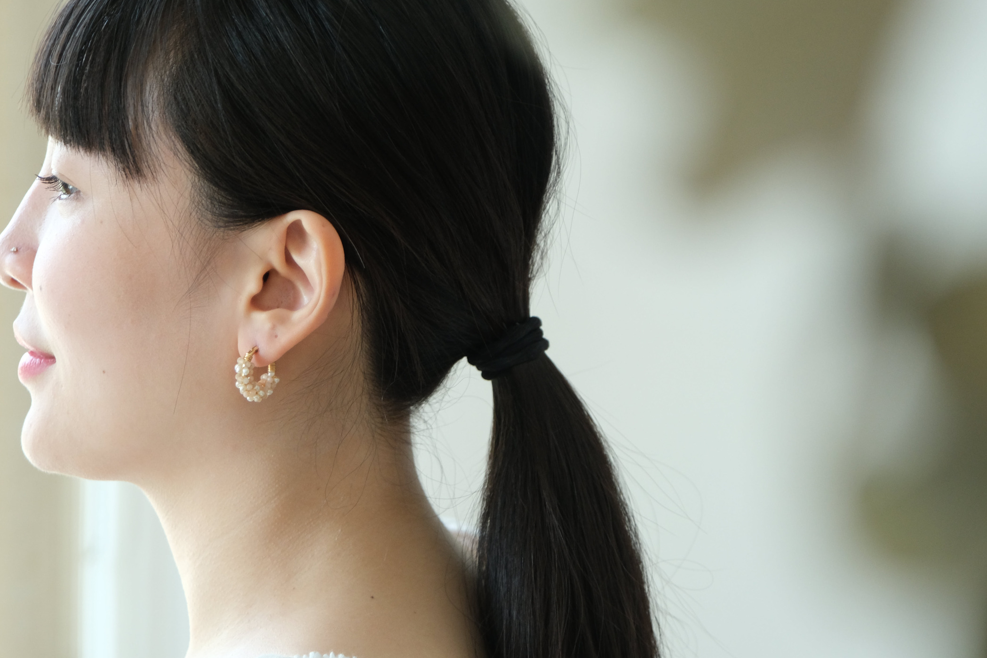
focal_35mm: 127
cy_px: 329
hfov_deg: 16.1
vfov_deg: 10.8
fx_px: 3481
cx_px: 437
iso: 1250
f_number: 4
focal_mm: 74.2
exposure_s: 1/160
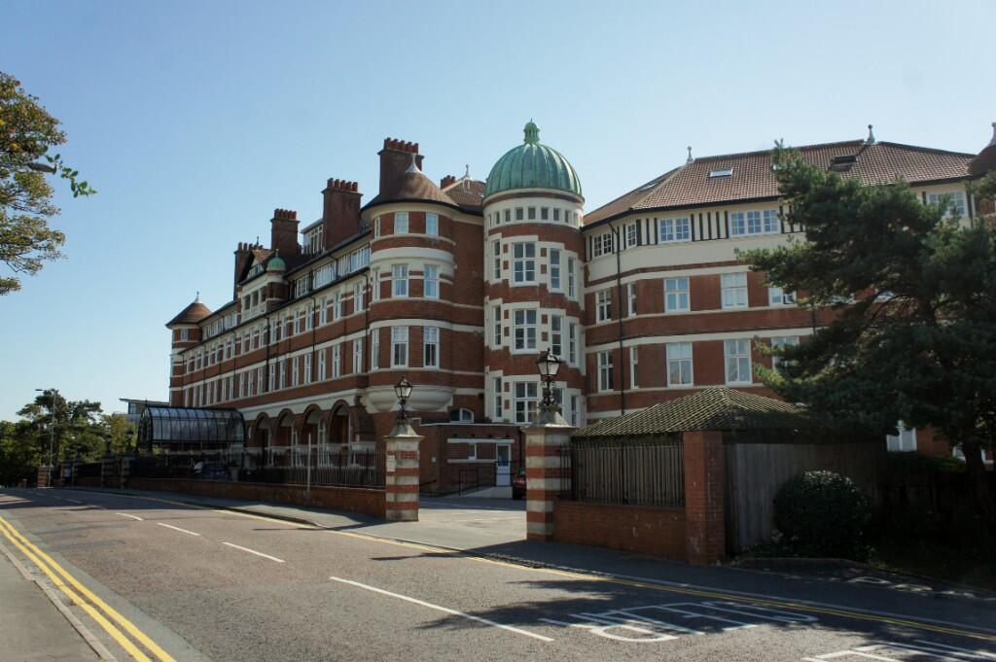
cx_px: 498
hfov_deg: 59.5
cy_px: 331
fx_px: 871
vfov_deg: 41.6
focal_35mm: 32
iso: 200
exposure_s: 1/640
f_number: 7.1
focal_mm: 21
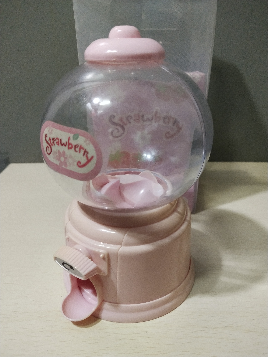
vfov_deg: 60.0
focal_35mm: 30
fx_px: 310
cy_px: 178
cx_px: 134
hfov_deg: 46.8
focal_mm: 3.95
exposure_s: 1/33.3
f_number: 1.8
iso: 502
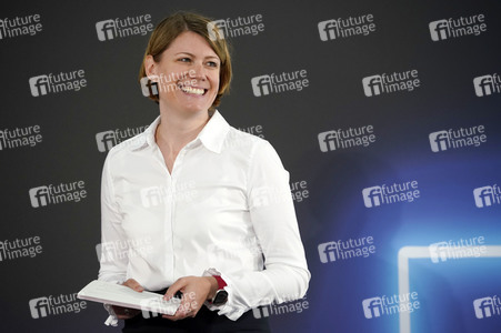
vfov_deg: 7.3
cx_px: 250
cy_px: 166
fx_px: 2600
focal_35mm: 187
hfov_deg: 11.0
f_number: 5.6
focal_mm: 187
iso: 1600
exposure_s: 1/320
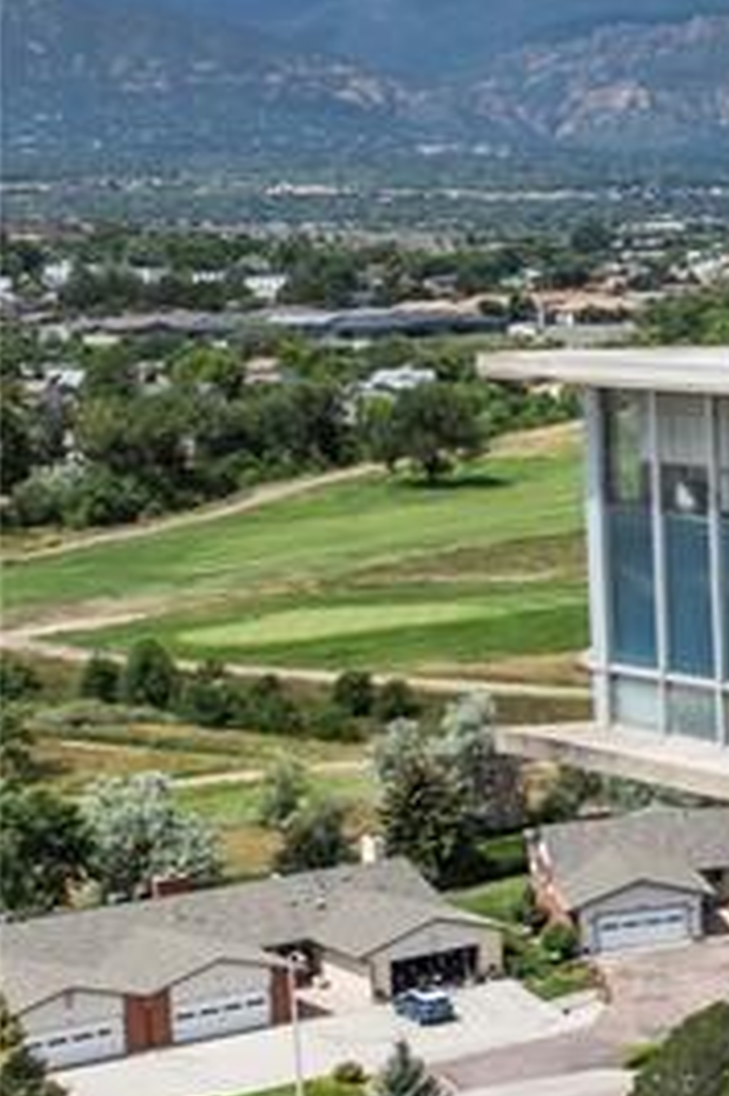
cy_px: 445
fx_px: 2920
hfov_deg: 10.6
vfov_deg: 21.2
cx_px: 2105
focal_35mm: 96
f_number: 4
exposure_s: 1/1600
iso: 100
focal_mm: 12.29
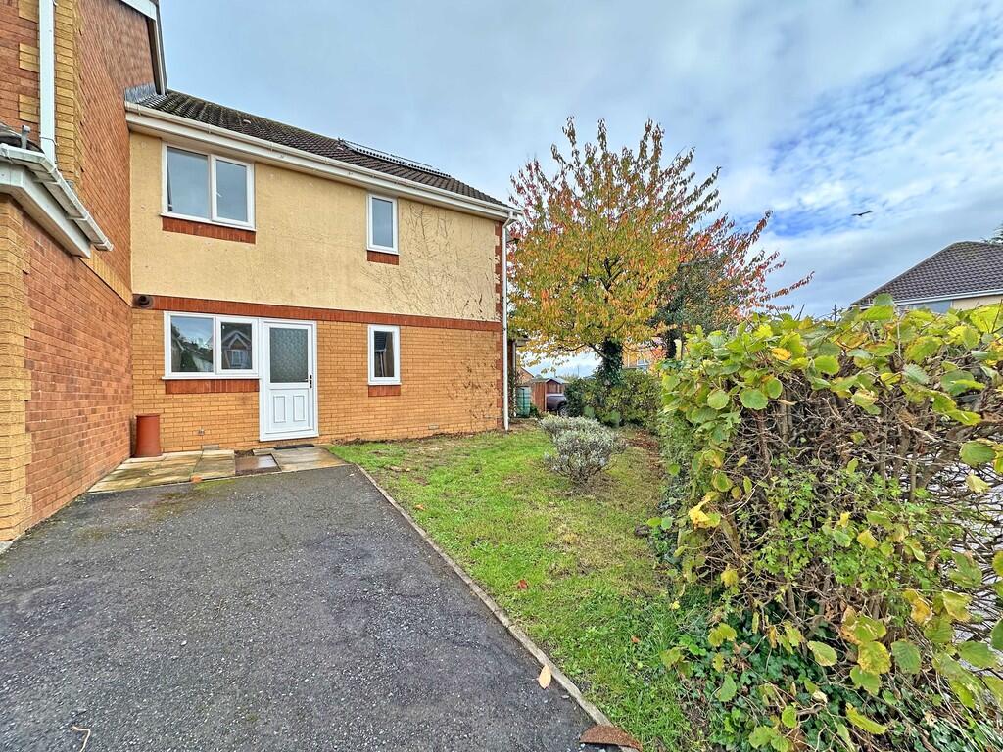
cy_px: 376
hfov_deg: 102.1
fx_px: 406
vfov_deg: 85.7
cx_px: 502
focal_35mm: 14
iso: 40
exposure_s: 1/383
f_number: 2.2
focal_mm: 2.22
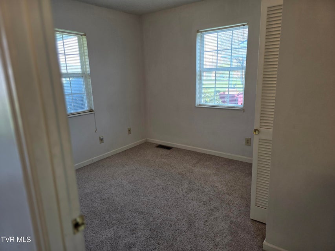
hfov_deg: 73.9
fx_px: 223
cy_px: 126
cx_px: 168
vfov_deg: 58.9
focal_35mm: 23
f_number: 1.7
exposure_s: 1/120
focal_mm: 6.3
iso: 64
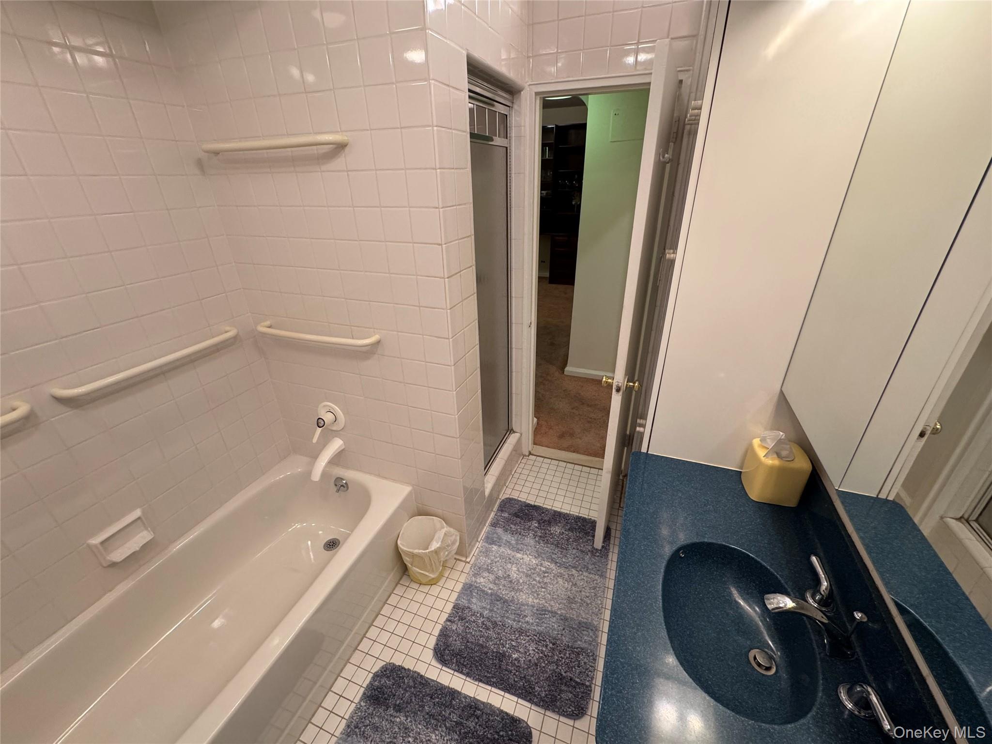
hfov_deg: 102.1
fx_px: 401
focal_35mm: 14
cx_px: 496
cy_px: 372
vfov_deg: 85.7
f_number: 2.2
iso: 250
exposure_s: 1/120
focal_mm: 2.22
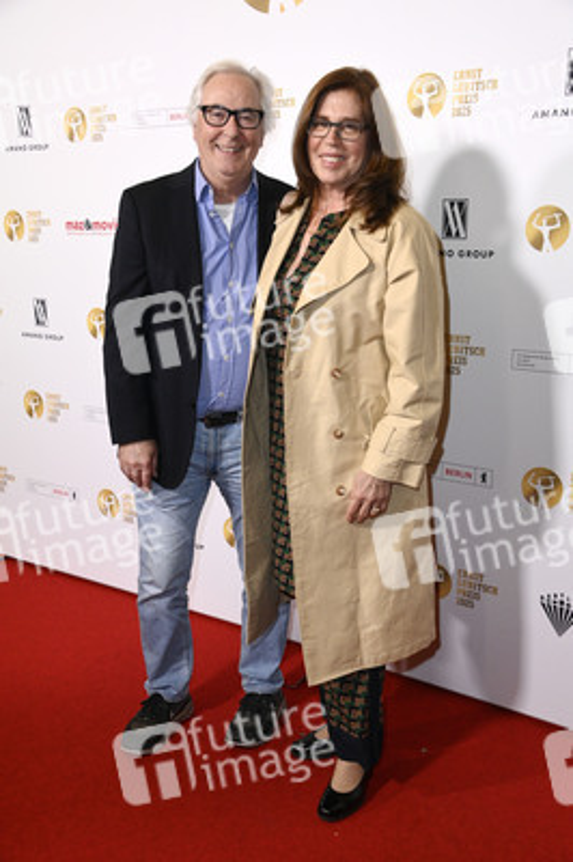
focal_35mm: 38
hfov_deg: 35.0
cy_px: 431
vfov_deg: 50.7
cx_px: 286
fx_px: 909
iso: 3200
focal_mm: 38
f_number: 5.6
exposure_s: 1/200
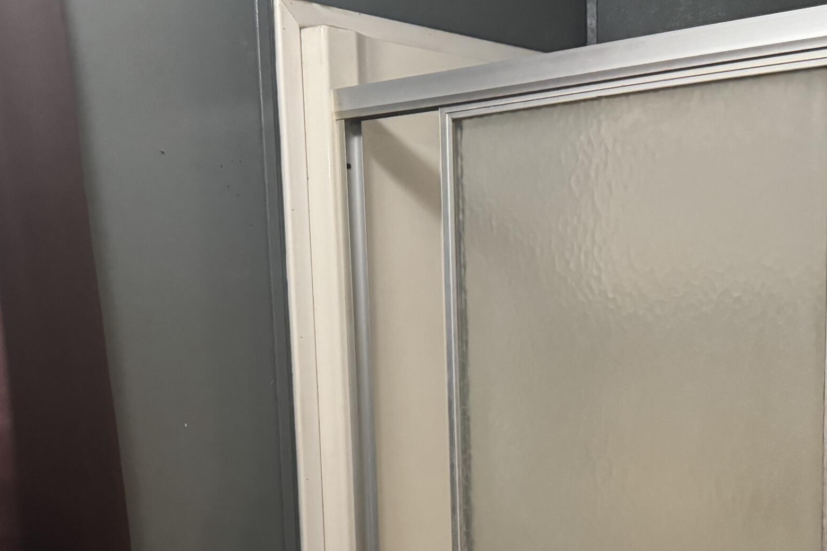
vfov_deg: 27.5
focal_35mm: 48
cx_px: 416
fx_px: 1103
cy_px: 449
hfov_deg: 41.1
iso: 640
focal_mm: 6.86
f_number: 1.78
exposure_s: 1/60
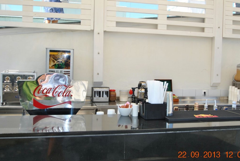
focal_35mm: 41
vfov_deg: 32.7
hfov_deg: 47.3
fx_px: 274
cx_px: 135
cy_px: 77
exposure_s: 1/200
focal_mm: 24
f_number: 5.6
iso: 100
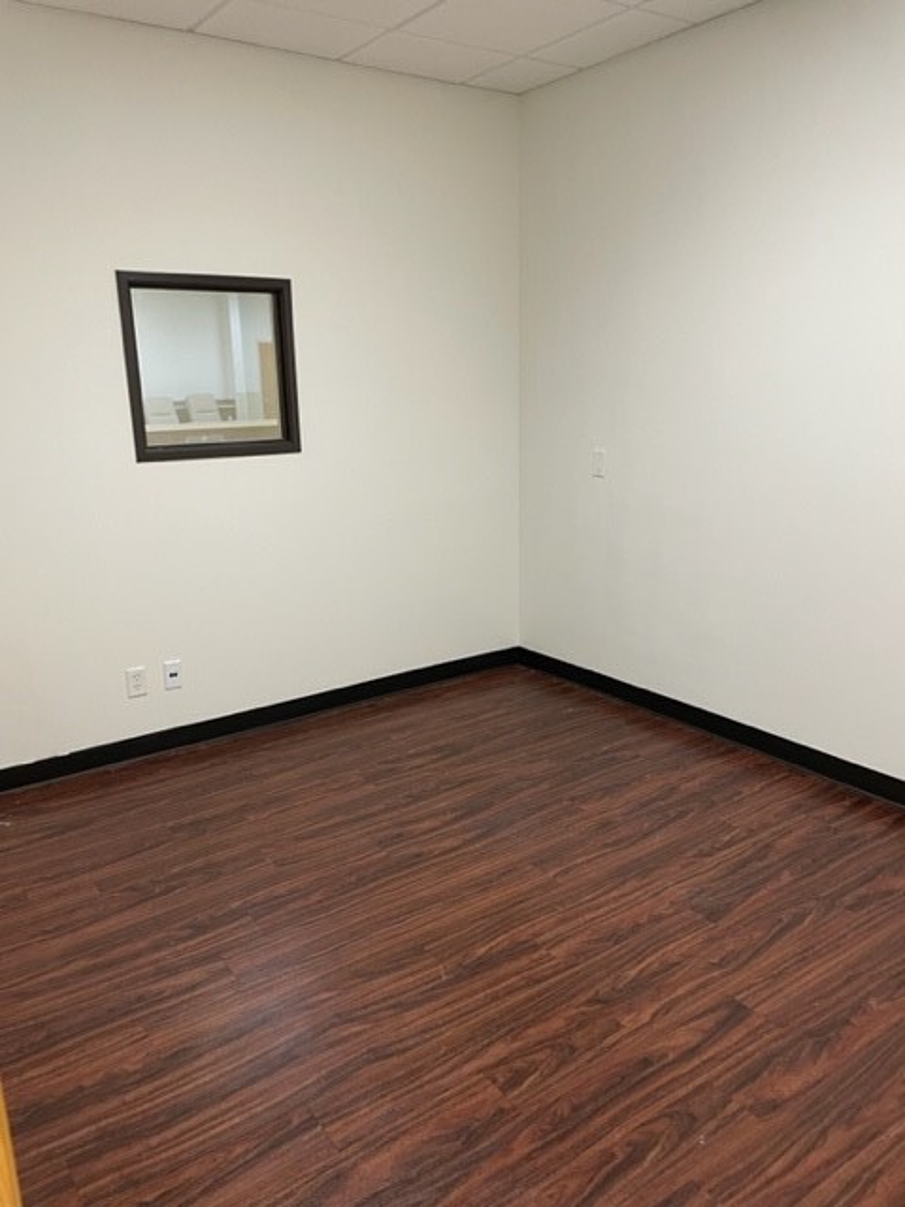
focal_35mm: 26
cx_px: 452
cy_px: 604
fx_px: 906
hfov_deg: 53.1
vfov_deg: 67.3
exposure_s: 1/59
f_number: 1.6
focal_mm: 4.2
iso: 100
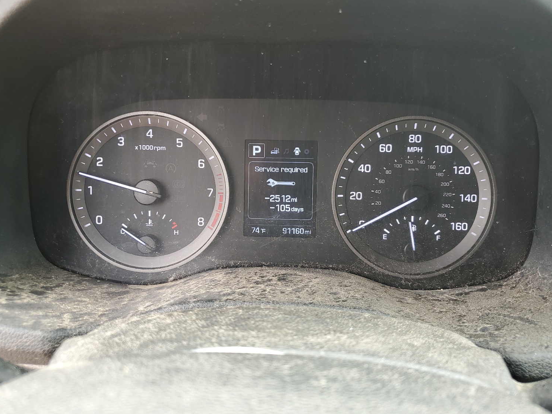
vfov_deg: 49.7
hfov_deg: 63.4
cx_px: 283
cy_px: 200
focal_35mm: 28
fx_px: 446
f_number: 1.5
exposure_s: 1/60.2
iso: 53
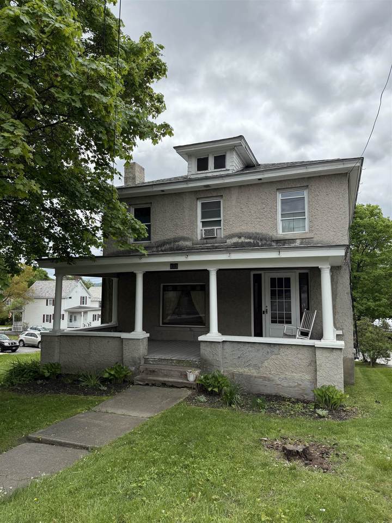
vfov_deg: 71.6
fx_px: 362
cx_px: 196
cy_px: 262
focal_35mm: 24
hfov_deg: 56.8
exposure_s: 1/5319
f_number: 1.78
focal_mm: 6.76
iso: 100
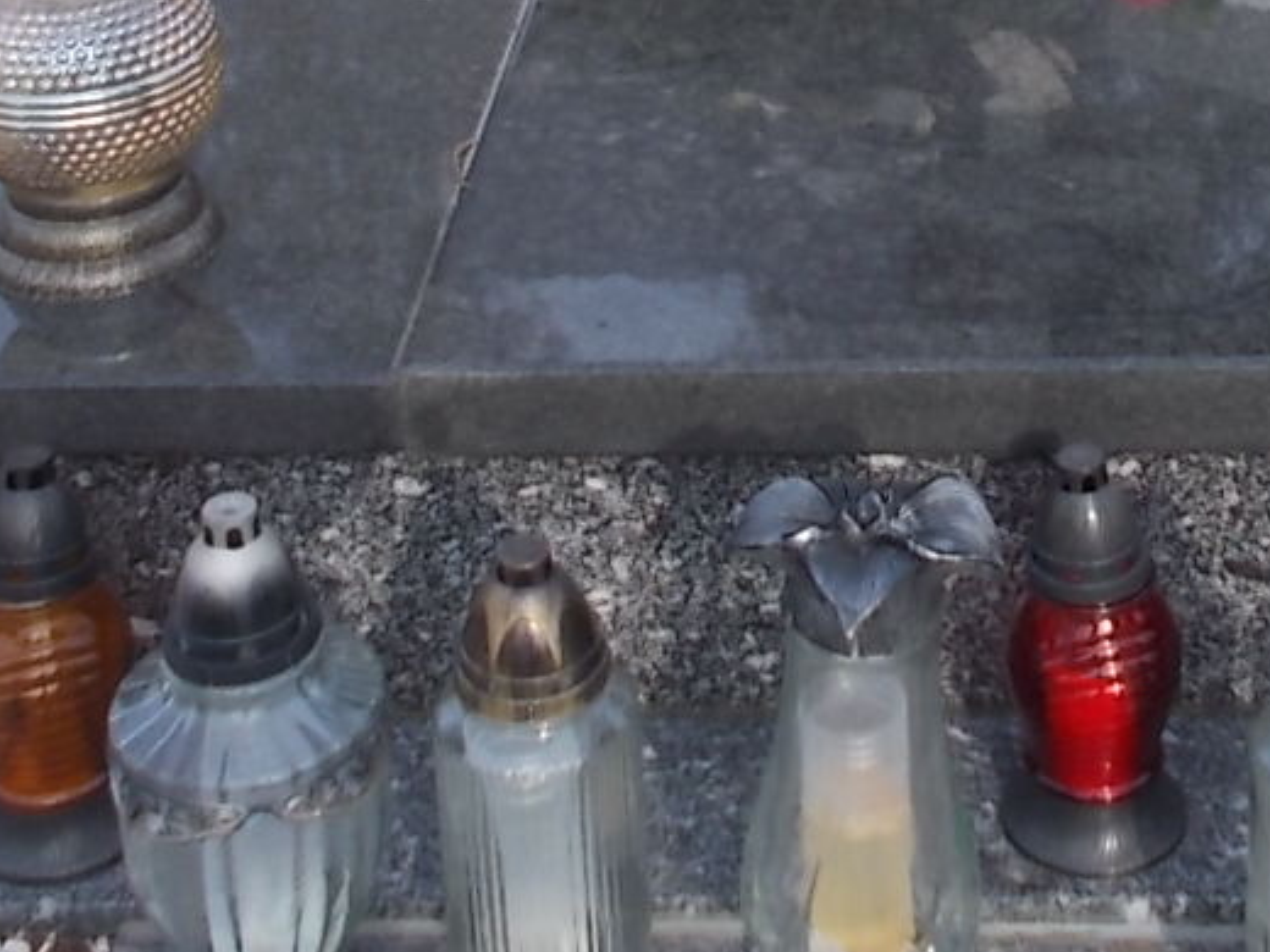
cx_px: 916
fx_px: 2935
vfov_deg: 17.3
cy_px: -298
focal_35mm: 80
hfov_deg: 24.2
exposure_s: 1/500
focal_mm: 4.6
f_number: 3.2
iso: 80
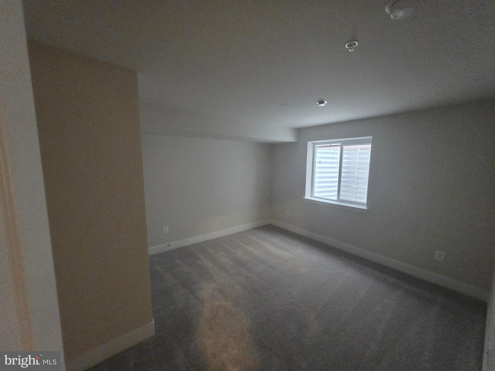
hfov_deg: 106.2
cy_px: 186
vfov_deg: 89.9
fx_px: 186
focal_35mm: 13
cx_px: 248
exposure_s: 1/60
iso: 800
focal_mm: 2.2
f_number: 1.9
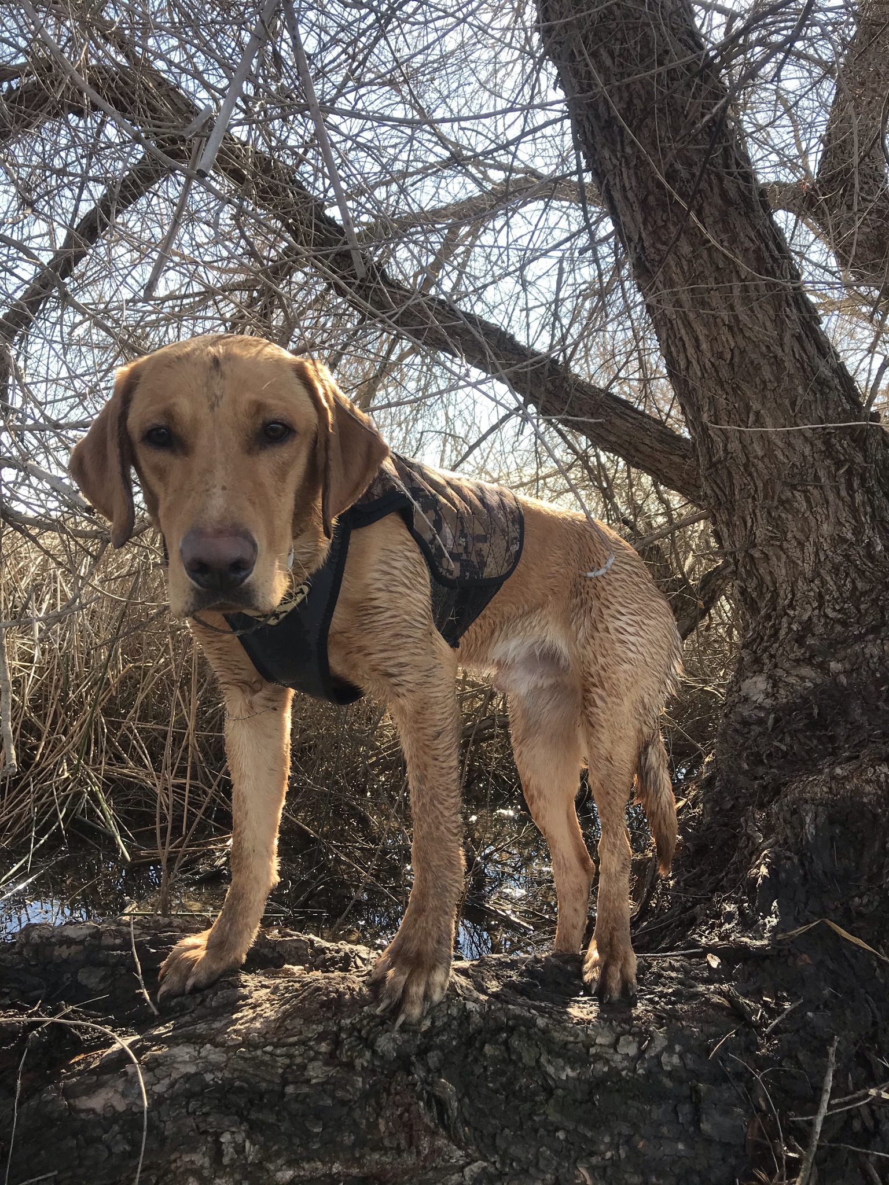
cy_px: 592
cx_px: 444
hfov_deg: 49.7
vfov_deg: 63.4
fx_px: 959
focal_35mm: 28
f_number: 1.8
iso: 20
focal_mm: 3.99
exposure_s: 1/488
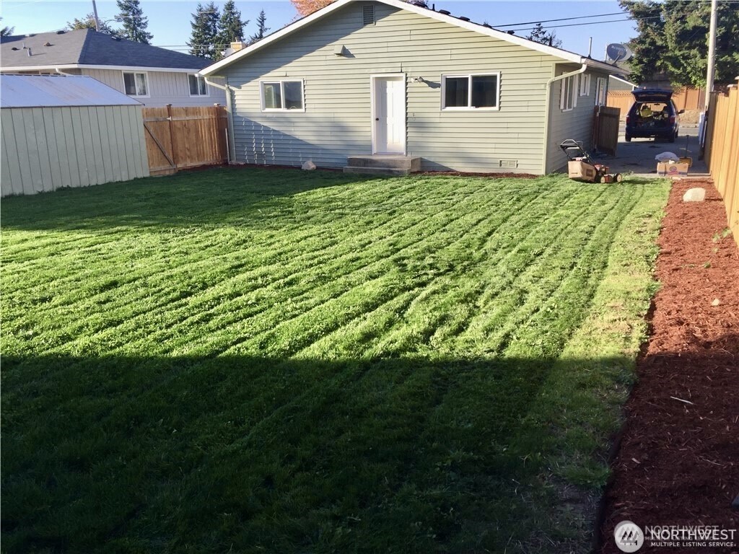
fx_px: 619
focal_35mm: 29
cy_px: 277
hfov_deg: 61.7
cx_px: 370
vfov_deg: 48.2
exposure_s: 1/694
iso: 32
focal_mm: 4.15
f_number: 2.2
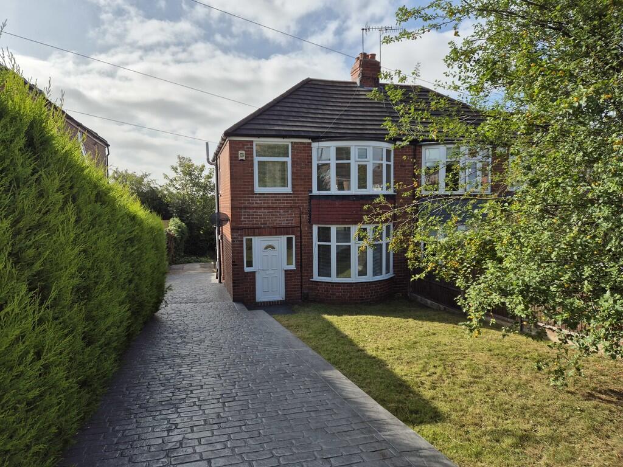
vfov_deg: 58.9
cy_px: 234
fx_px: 414
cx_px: 312
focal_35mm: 23
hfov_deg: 73.9
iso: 25
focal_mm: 5.4
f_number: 1.8
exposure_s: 1/2240
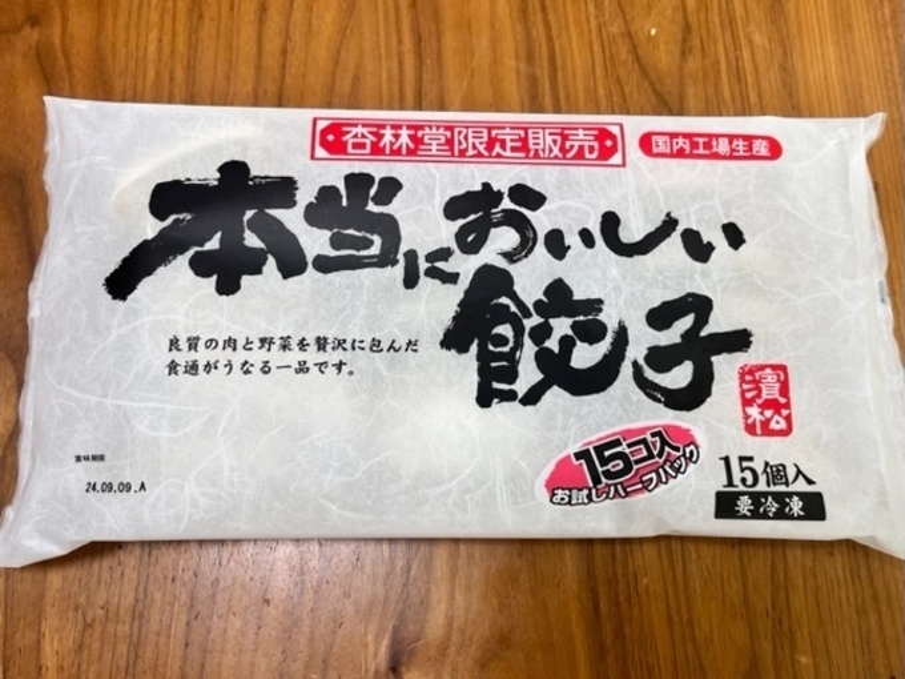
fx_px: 680
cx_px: 452
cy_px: 340
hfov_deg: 67.3
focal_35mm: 26
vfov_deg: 53.1
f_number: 1.6
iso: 80
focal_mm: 5.1
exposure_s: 1/120
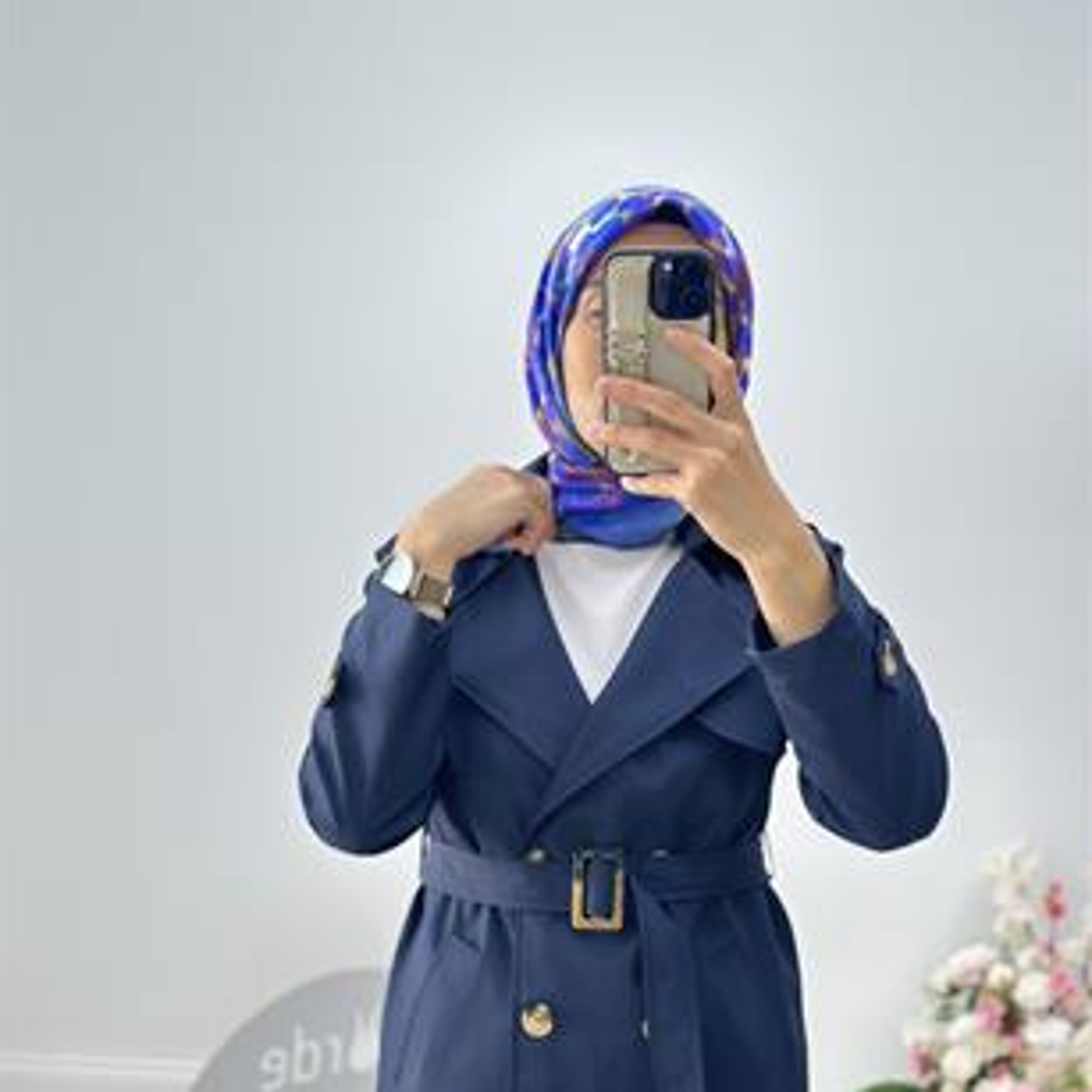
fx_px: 2034
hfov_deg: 30.0
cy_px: 642
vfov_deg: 30.0
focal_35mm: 57
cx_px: 548
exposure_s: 1/150
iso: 64
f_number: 1.78
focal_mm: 6.86
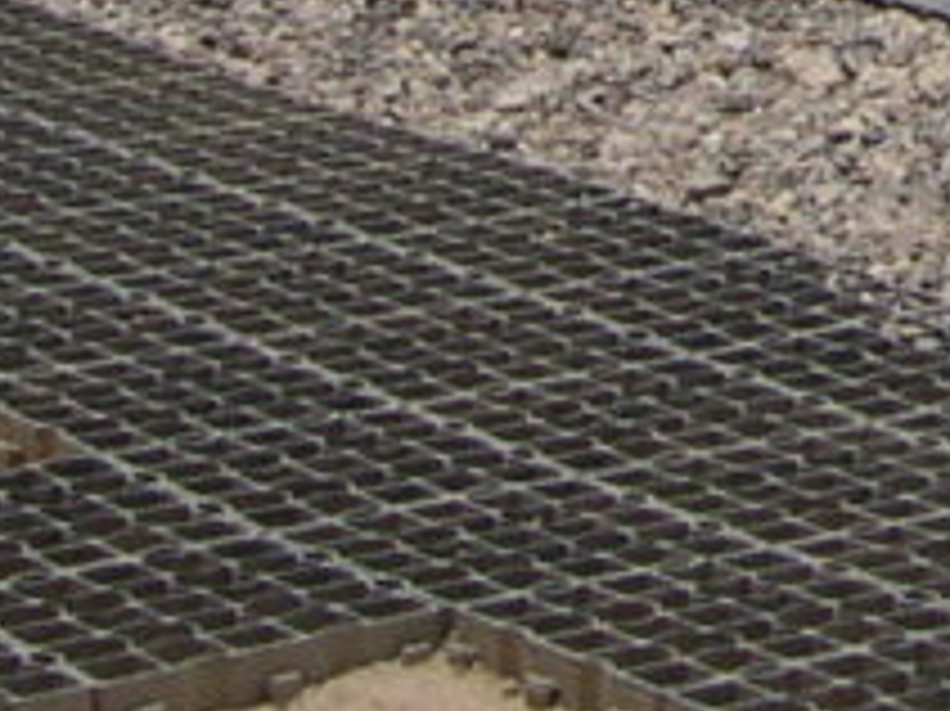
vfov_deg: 6.5
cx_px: 1805
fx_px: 5925
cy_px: -1138
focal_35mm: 216
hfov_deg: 8.7
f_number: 7.6
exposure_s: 1/358
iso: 100
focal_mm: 8
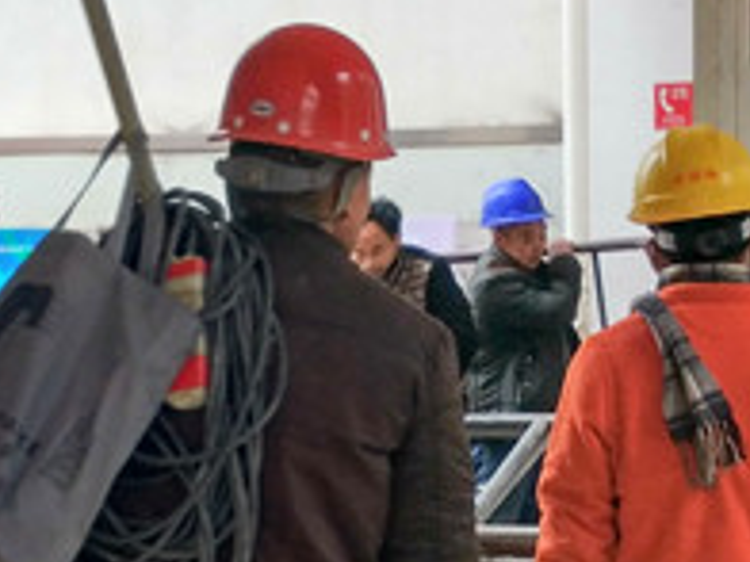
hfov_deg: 15.9
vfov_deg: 11.9
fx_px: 2687
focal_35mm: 124
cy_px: 361
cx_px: 455
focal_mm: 4.73
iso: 101
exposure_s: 1/33
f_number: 2.2
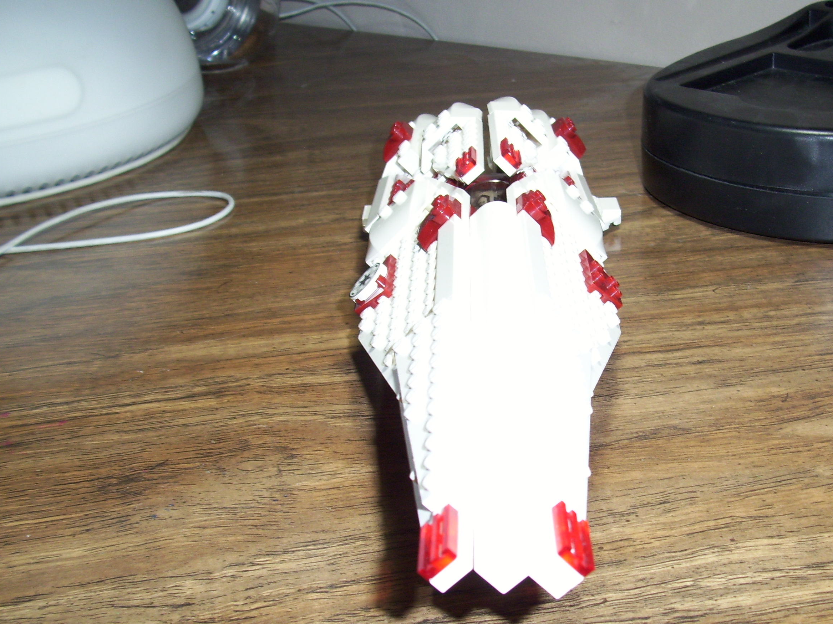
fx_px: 1155
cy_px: 367
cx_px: 515
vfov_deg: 30.2
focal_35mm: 48
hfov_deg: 39.4
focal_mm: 5.7
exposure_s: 1/40
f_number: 2.9
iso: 80
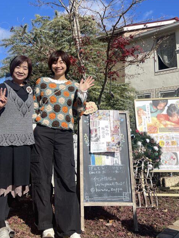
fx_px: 283
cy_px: 81
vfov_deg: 45.1
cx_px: 64
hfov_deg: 34.9
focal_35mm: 41
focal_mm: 5.1
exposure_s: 1/4348
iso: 32
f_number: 1.6
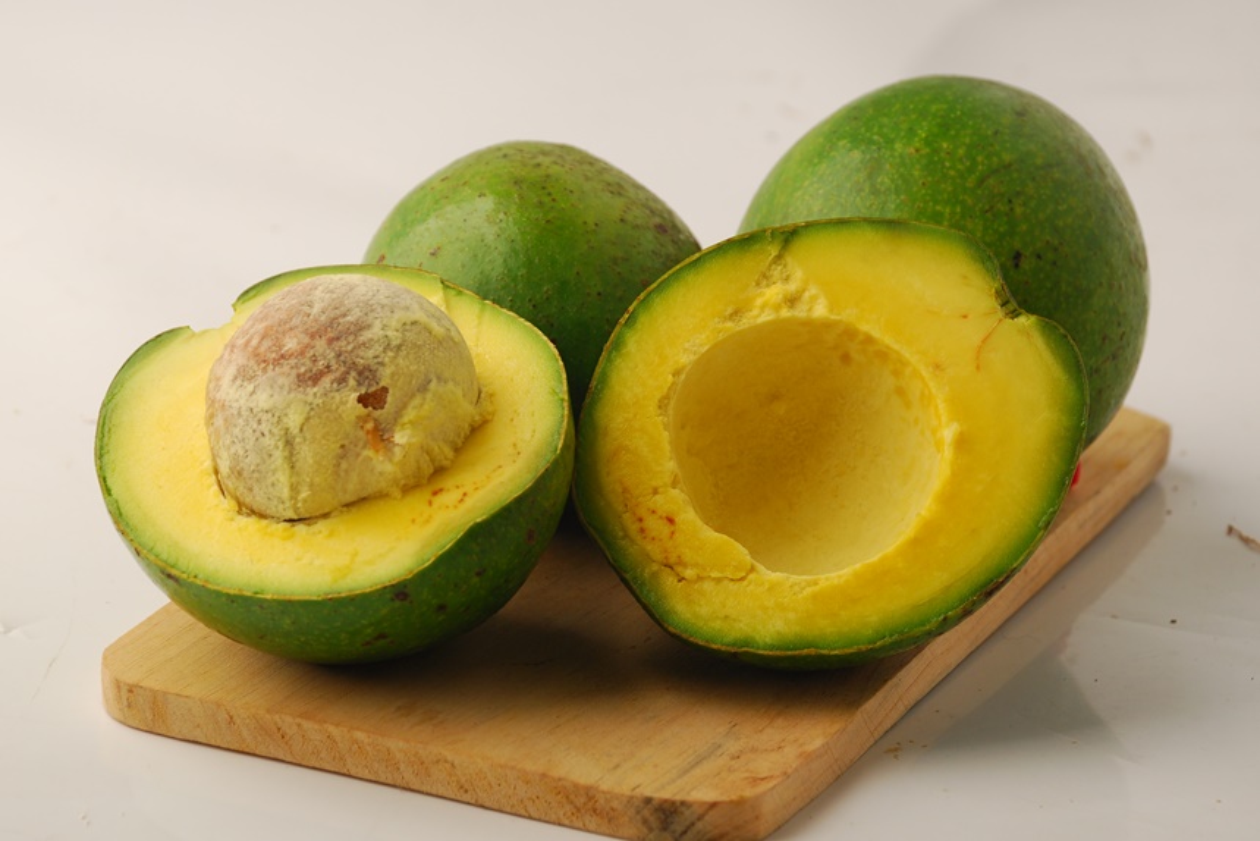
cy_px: 420
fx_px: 4200
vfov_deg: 11.4
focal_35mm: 120
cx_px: 630
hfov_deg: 17.1
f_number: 13
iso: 160
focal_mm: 80
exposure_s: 1/125
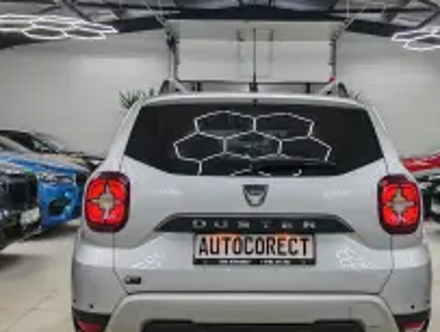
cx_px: 267
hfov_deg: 41.0
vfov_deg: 31.6
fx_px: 586
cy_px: 191
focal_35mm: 46
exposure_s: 1/100
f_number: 1.6
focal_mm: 5.4
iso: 80
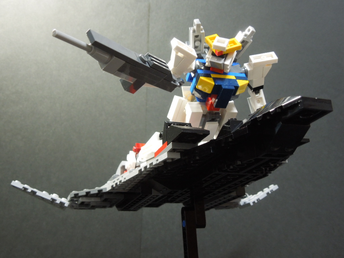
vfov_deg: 36.8
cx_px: 172
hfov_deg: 47.9
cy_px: 129
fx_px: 388
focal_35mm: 39
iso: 400
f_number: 3.8
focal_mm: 7
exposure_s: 1/13
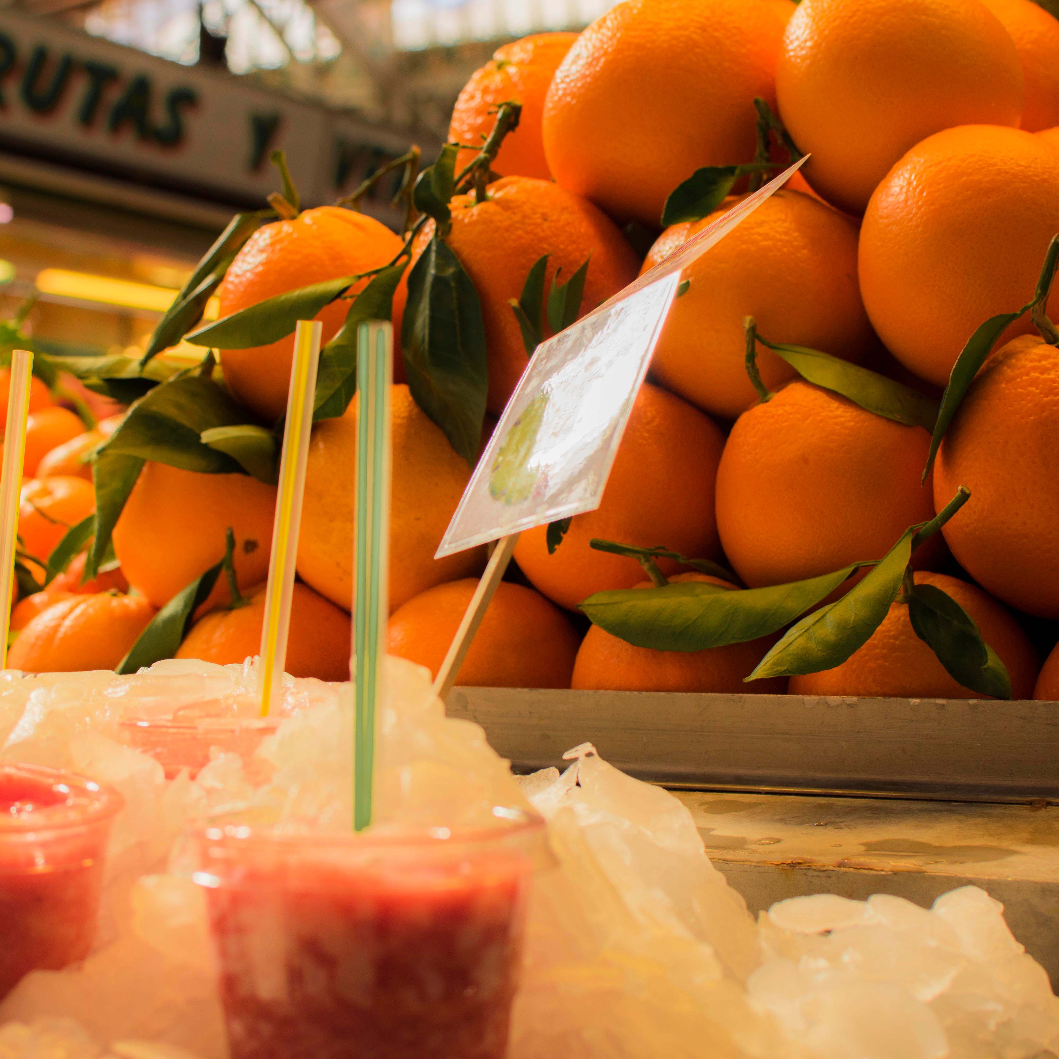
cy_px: 534
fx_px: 2341
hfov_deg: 25.5
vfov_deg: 25.5
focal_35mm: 68
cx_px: 459
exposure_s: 1/160
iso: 100
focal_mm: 35
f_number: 5.6
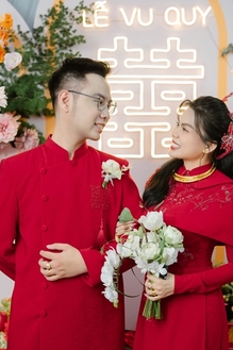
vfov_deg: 27.6
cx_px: 119
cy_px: 224
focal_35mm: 73
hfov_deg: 18.7
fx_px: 709
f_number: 1.4
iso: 160
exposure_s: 1/160
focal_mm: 50
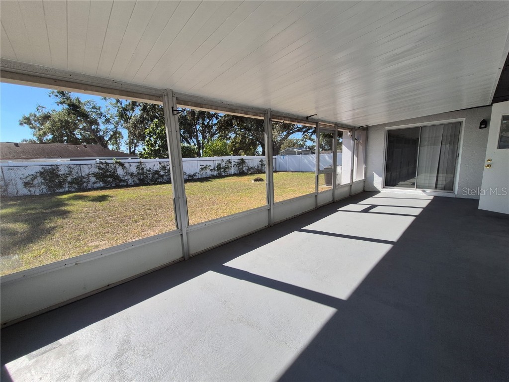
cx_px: 254
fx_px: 191
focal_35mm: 13
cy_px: 191
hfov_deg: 106.2
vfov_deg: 89.9
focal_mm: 1.74
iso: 50
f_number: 2.2
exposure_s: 1/932
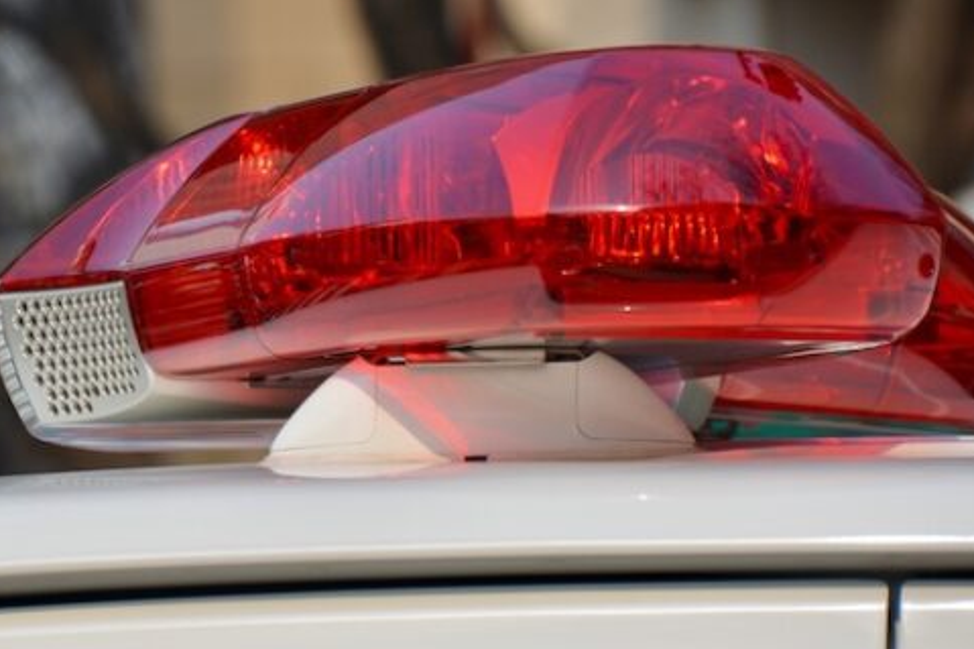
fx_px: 16038
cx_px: 366
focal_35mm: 593
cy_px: 288
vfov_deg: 2.3
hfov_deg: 3.5
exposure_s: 1/800
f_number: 7.1
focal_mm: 220
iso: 200
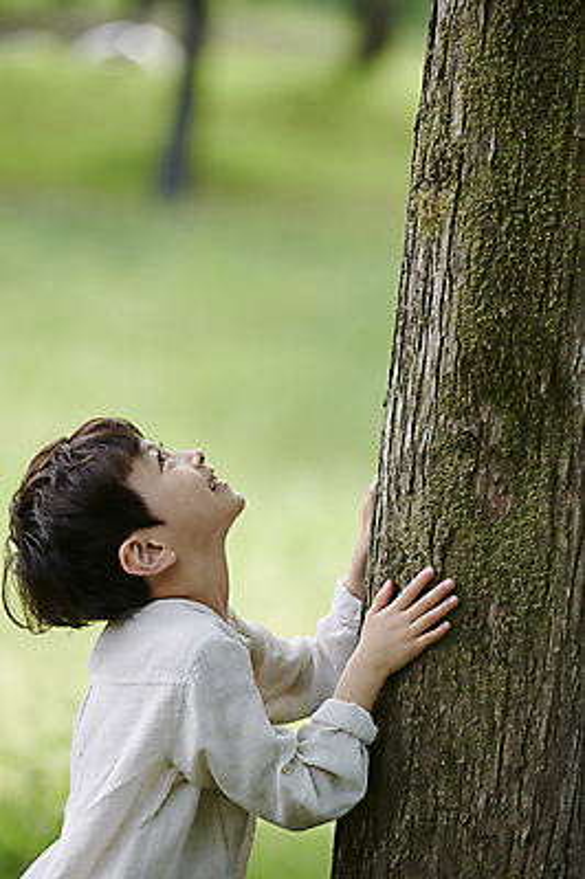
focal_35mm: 240
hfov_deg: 5.7
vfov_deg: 8.6
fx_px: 5860
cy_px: 440
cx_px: 292
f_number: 3.2
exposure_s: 1/250
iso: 200
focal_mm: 200
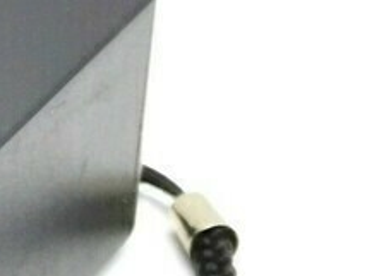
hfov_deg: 6.6
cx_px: -413
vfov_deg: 5.1
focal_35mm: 287
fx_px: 3046
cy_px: 425
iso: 50
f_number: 1.8
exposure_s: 1/291
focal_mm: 4.75
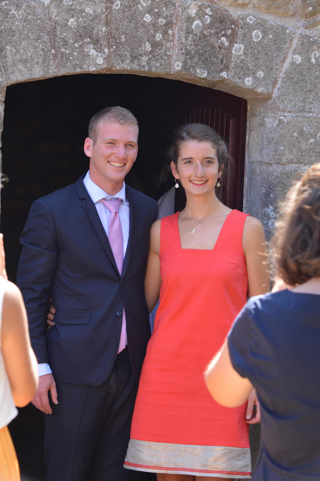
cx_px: 160
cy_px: 240
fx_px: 2324
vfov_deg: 11.8
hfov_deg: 7.9
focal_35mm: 174
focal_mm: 116
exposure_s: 1/40
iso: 100
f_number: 7.1
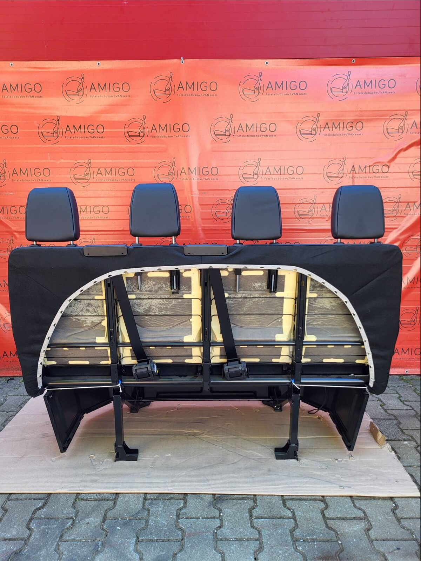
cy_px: 280
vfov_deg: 67.3
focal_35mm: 26
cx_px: 210
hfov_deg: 53.1
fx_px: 421
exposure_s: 1/100
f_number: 1.8
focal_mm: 5.4
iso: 50
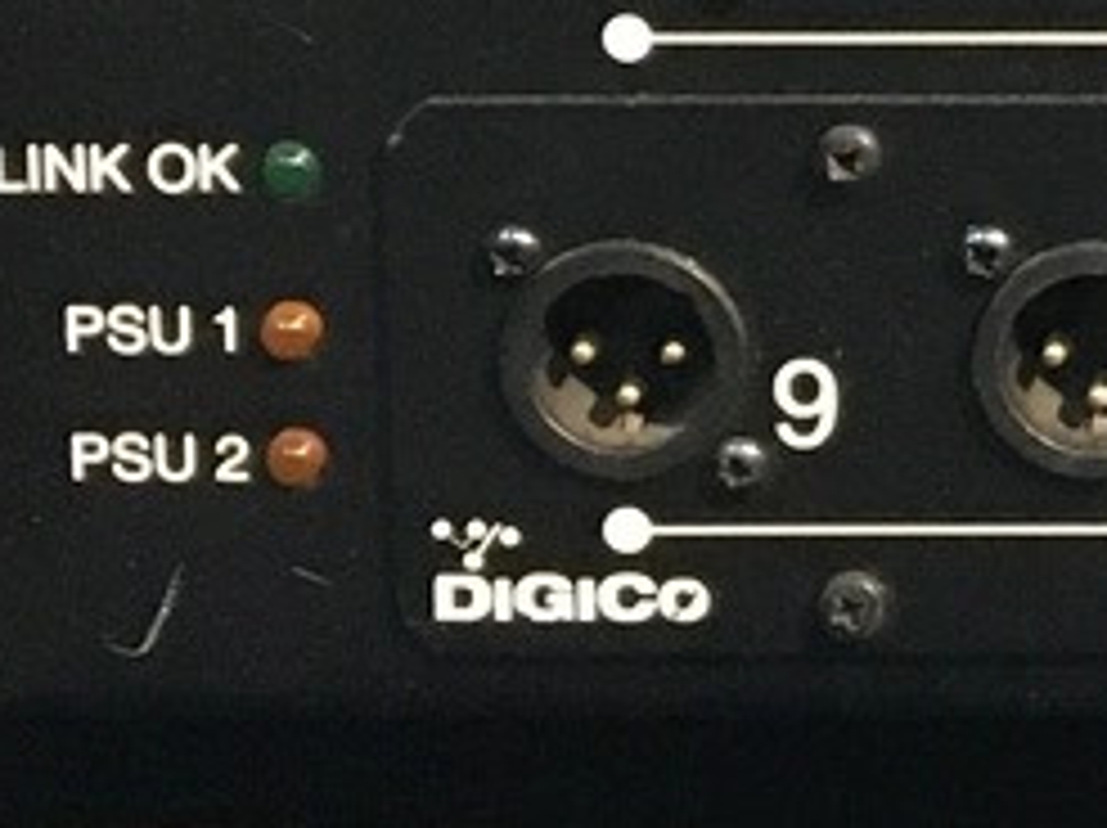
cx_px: 2034
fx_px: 5431
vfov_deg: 8.2
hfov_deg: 10.8
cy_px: -990
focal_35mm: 170
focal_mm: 4.15
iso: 250
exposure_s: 1/17
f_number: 2.2
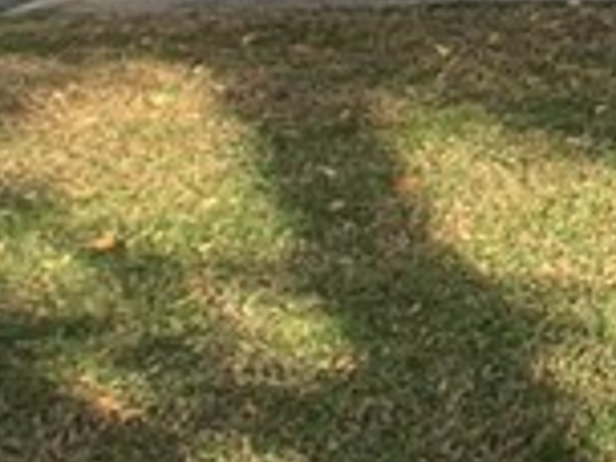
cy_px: -421
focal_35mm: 175
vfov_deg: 8.1
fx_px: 3114
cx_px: 1605
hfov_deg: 9.6
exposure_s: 1/1266
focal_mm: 4.25
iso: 25
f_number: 1.8
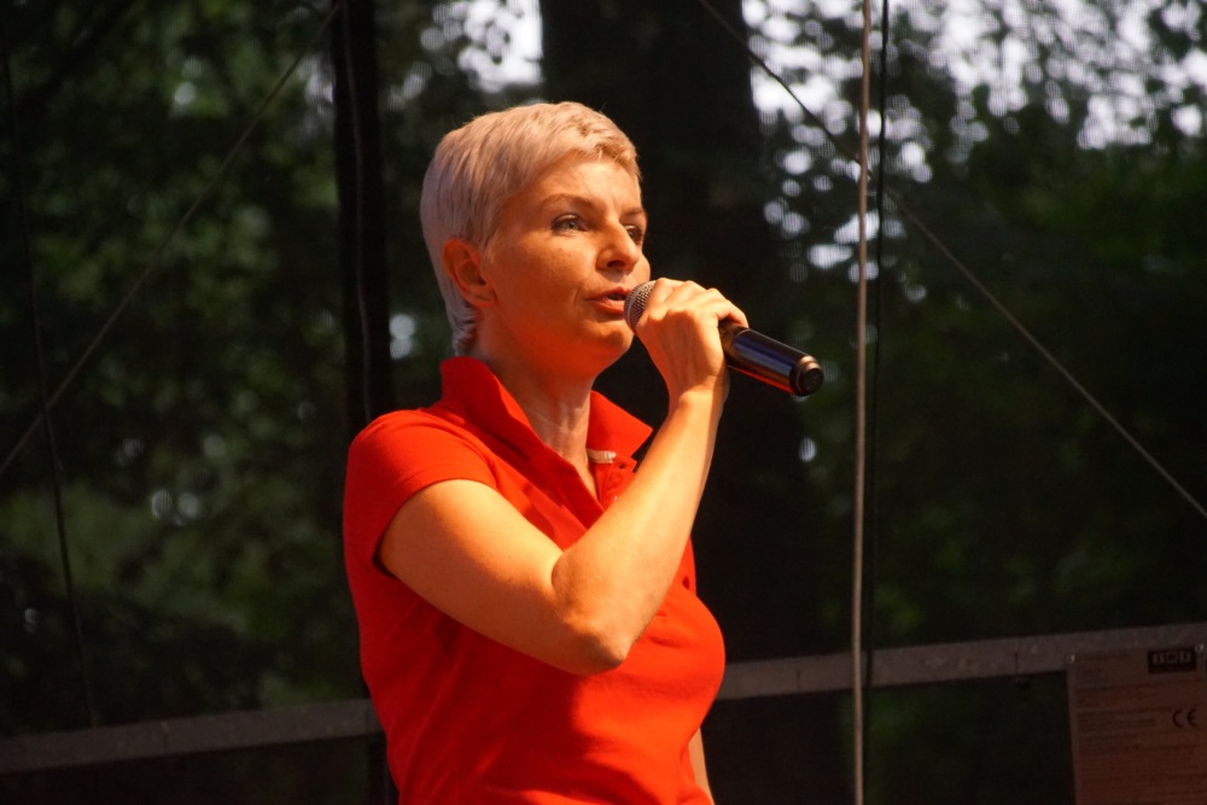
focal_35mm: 210
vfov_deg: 6.5
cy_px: 402
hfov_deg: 9.8
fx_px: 7041
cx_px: 604
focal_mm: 140
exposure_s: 1/160
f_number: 5.6
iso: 3200
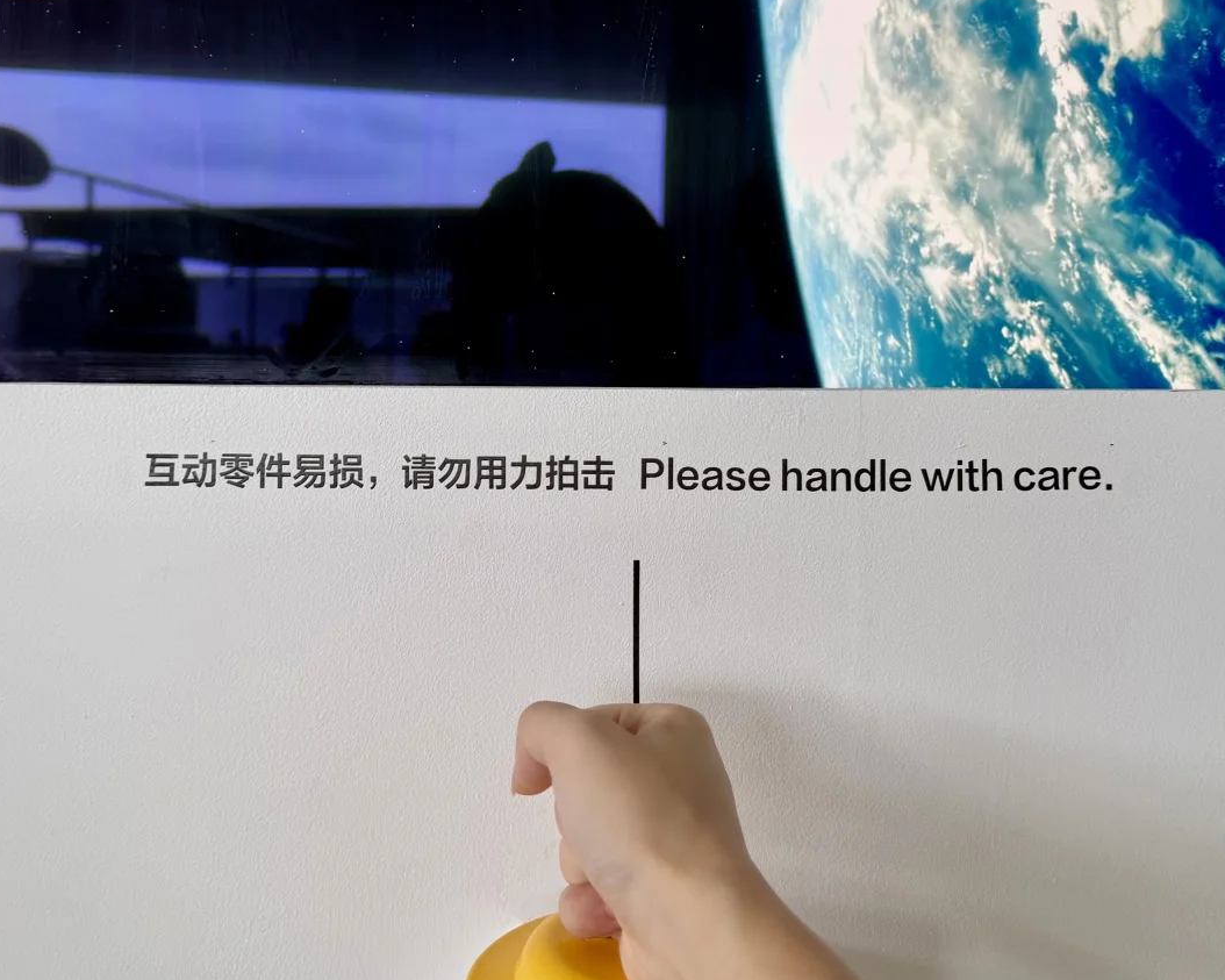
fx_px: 1160
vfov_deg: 45.8
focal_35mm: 32
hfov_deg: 55.7
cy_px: 452
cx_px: 616
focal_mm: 6.76
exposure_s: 1/112
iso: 100
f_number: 1.78
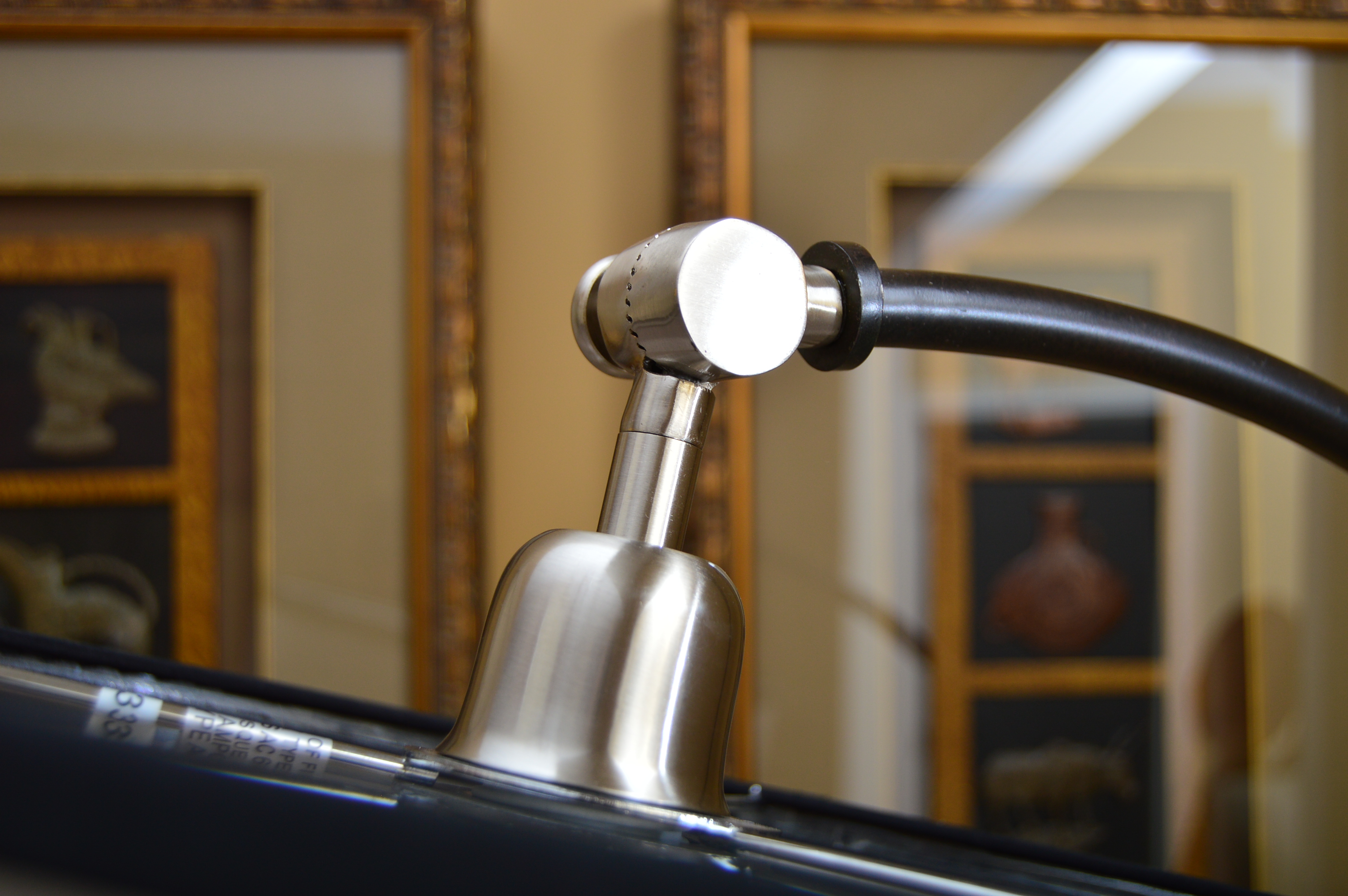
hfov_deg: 38.9
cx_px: 674
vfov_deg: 26.4
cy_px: 448
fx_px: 1908
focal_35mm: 51
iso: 200
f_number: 4.5
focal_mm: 34
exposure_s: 1/200
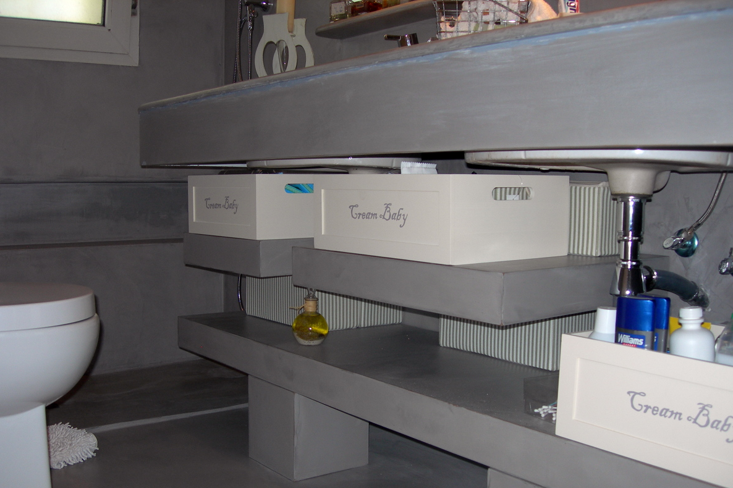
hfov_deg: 48.5
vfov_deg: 33.3
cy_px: 277
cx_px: 368
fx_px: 814
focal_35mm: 40
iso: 50
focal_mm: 7.8
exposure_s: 1/60.1
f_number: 2.8
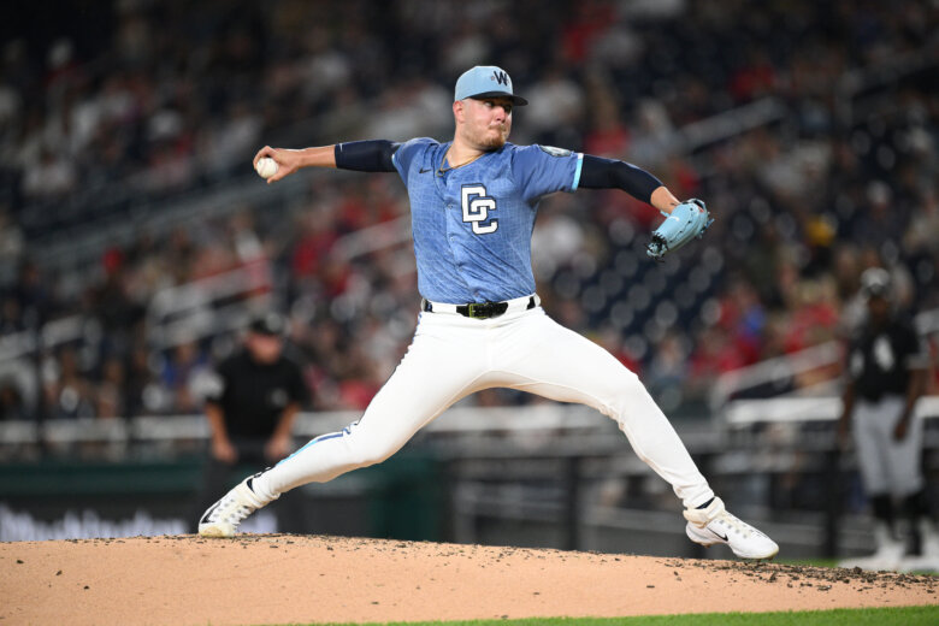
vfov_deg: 3.4
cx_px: 470
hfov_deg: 5.2
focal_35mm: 400
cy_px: 313
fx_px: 10433
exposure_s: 1/3200
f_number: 2.8
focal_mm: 400
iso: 4000
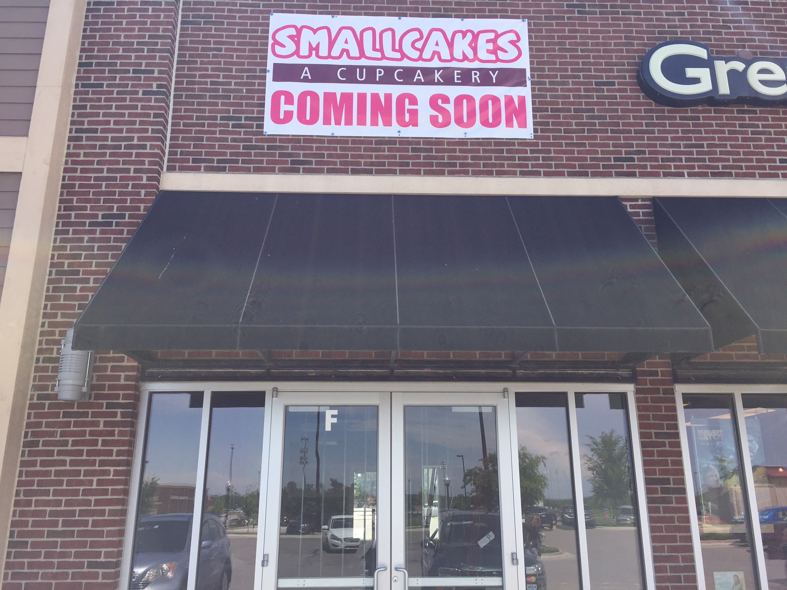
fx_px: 659
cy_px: 295
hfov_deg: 61.7
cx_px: 394
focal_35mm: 29
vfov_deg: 48.2
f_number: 2.2
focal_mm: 4.15
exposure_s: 1/1163
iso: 32
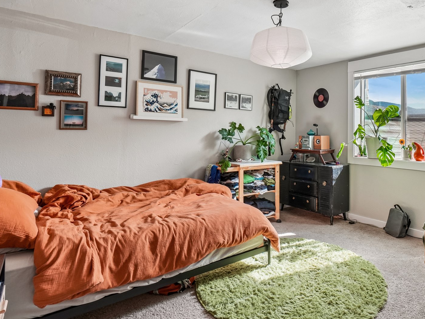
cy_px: 145
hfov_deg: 76.6
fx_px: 258
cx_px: 282
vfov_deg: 63.3
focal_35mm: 21
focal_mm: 10
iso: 400
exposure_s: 1/50
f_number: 8
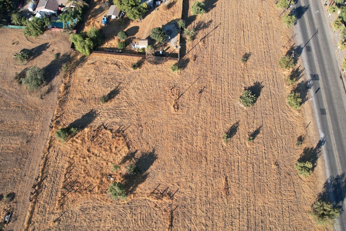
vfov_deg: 43.5
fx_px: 288
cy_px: 103
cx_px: 178
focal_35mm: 30
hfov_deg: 61.9
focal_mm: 8.38
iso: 100
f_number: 2.8
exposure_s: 1/725
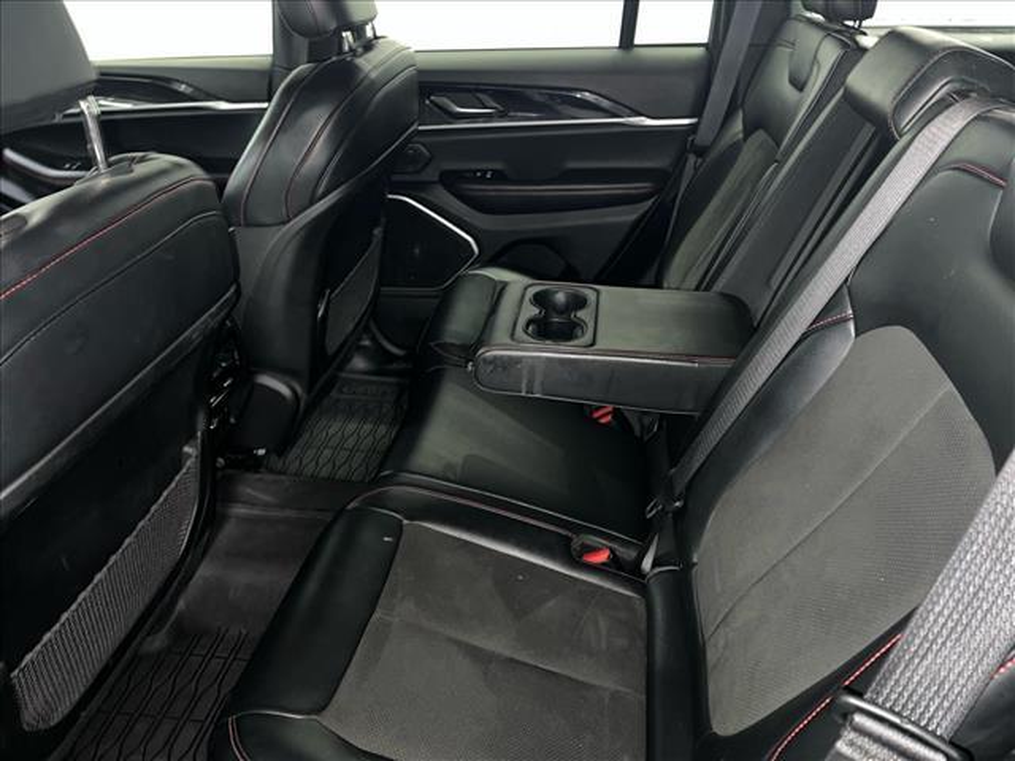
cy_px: 380
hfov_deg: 67.3
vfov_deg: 53.1
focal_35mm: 26
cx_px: 508
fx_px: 762
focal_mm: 5.7
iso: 125
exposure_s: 1/4
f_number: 1.5
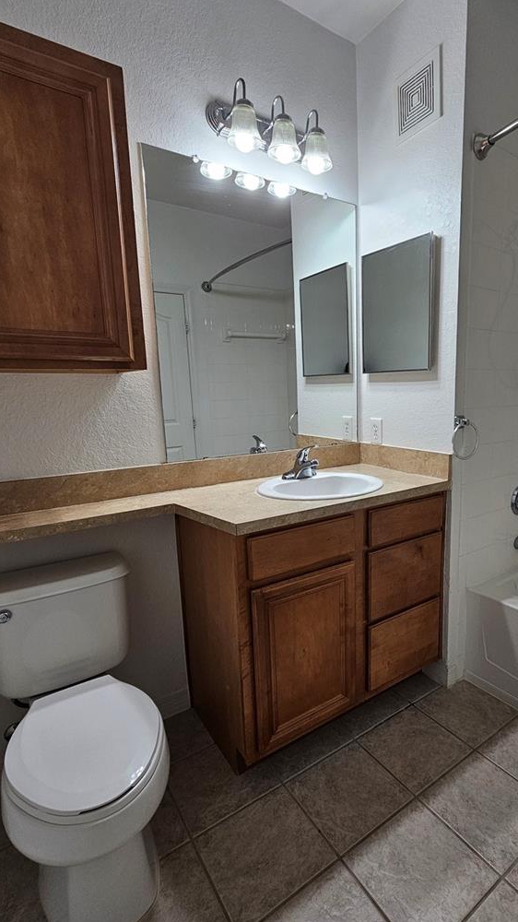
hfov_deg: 62.6
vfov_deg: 95.9
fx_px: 415
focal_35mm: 17
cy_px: 462
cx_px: 336
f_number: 2.2
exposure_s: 1/60
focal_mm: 2.2
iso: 64
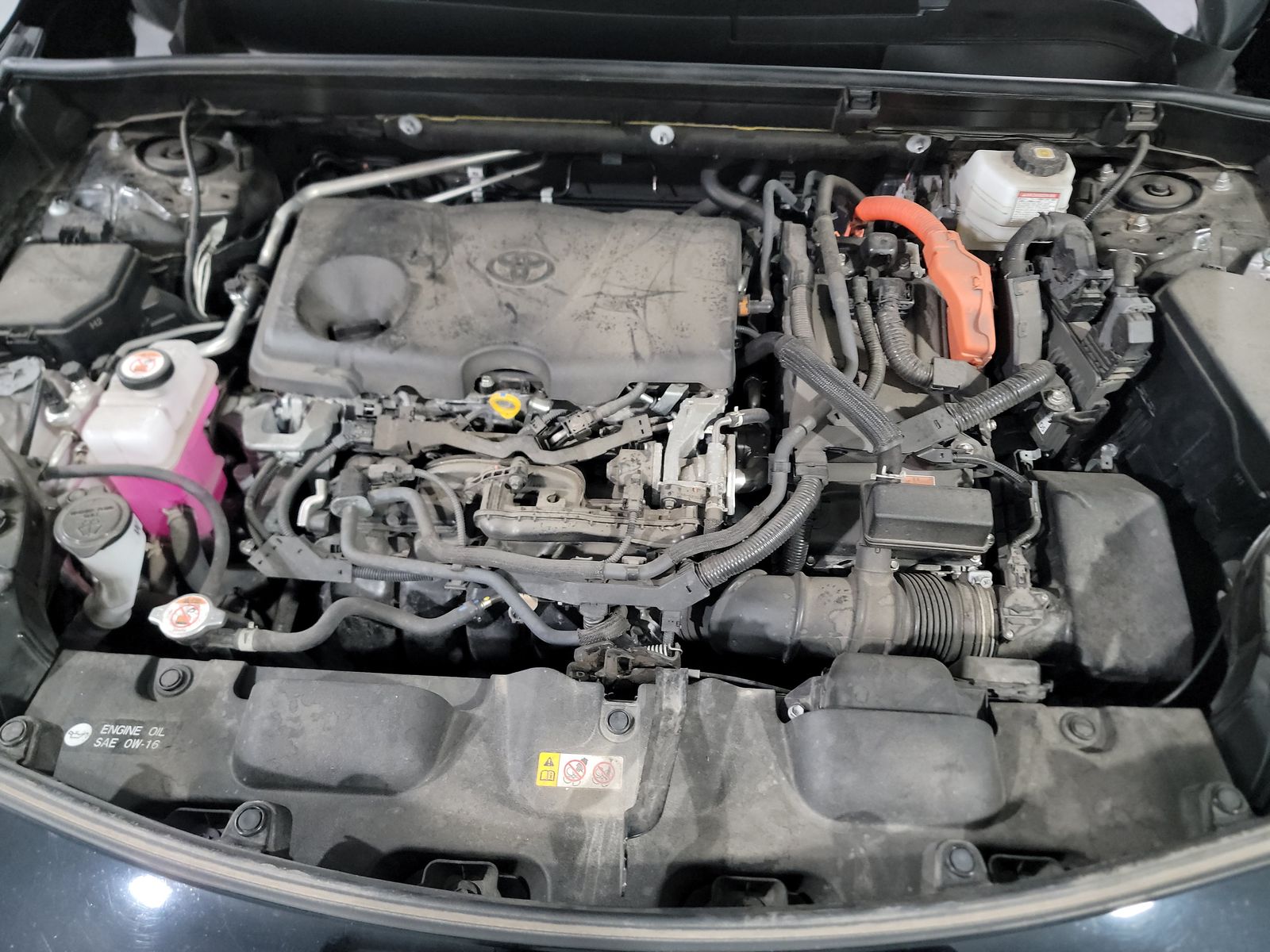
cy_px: 476
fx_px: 881
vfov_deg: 56.8
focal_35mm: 24
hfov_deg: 71.6
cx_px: 635
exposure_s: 1/14
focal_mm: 6.7
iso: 1264
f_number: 1.8
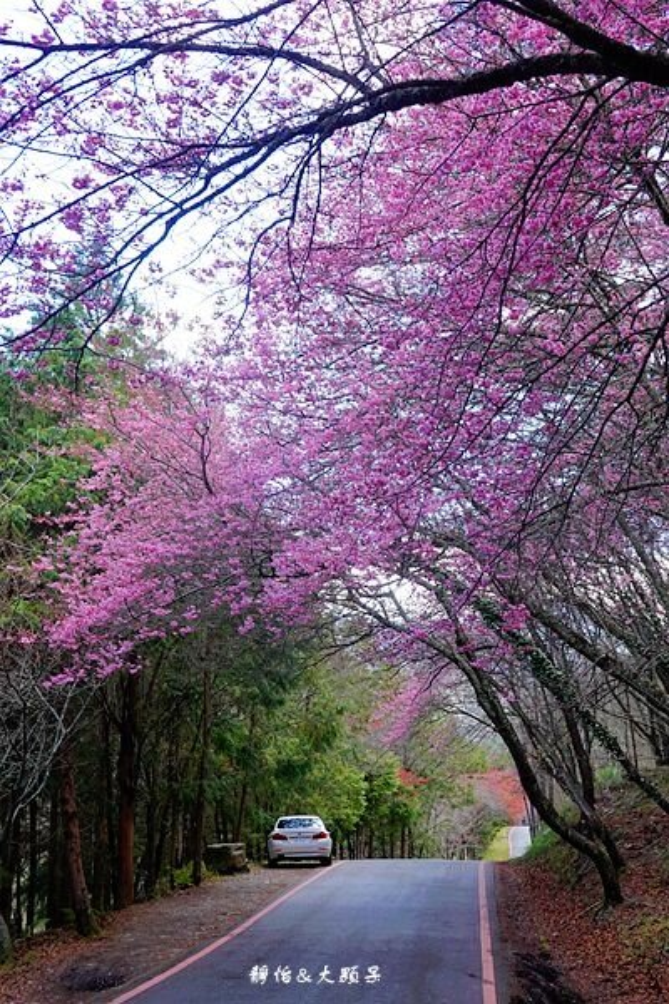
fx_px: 1394
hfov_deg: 27.0
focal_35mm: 50
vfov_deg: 39.6
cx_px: 334
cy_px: 502
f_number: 4
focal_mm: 19.03
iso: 125
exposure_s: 1/100
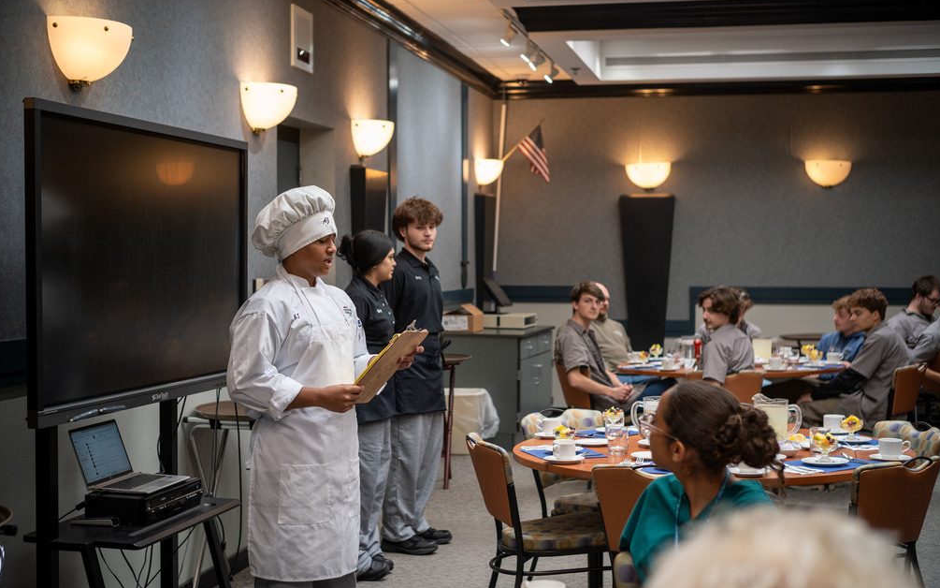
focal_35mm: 55
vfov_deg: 23.7
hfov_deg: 37.2
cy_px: 310
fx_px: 1397
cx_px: 470
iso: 320
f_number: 2.2
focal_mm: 35
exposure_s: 1/160
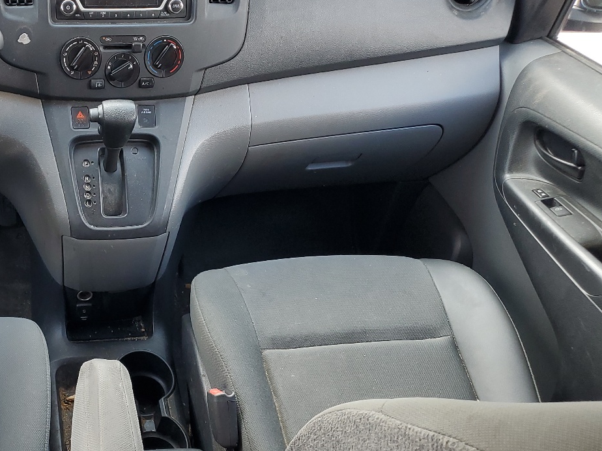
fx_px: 783
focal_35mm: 45
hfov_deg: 39.8
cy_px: 234
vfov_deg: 32.2
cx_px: 91
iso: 58
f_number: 1.5
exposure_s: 1/120
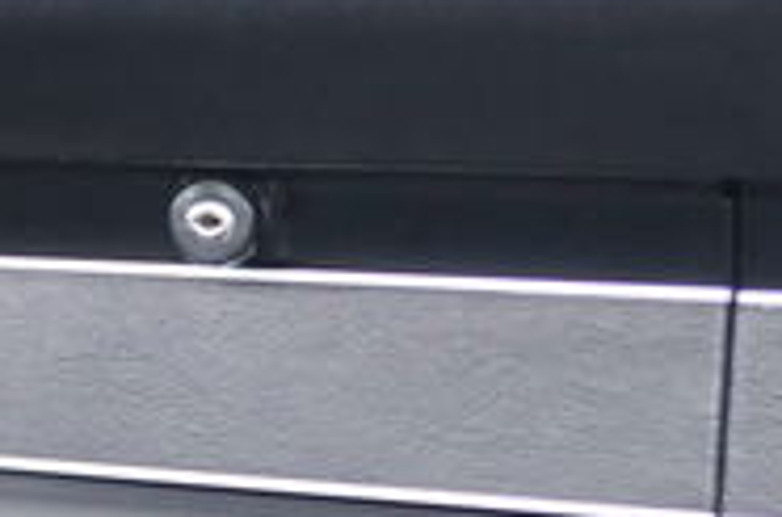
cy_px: 311
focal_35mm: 136
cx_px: -513
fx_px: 2947
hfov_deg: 13.8
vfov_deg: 10.0
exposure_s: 1/60
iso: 500
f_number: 3.8
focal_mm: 22
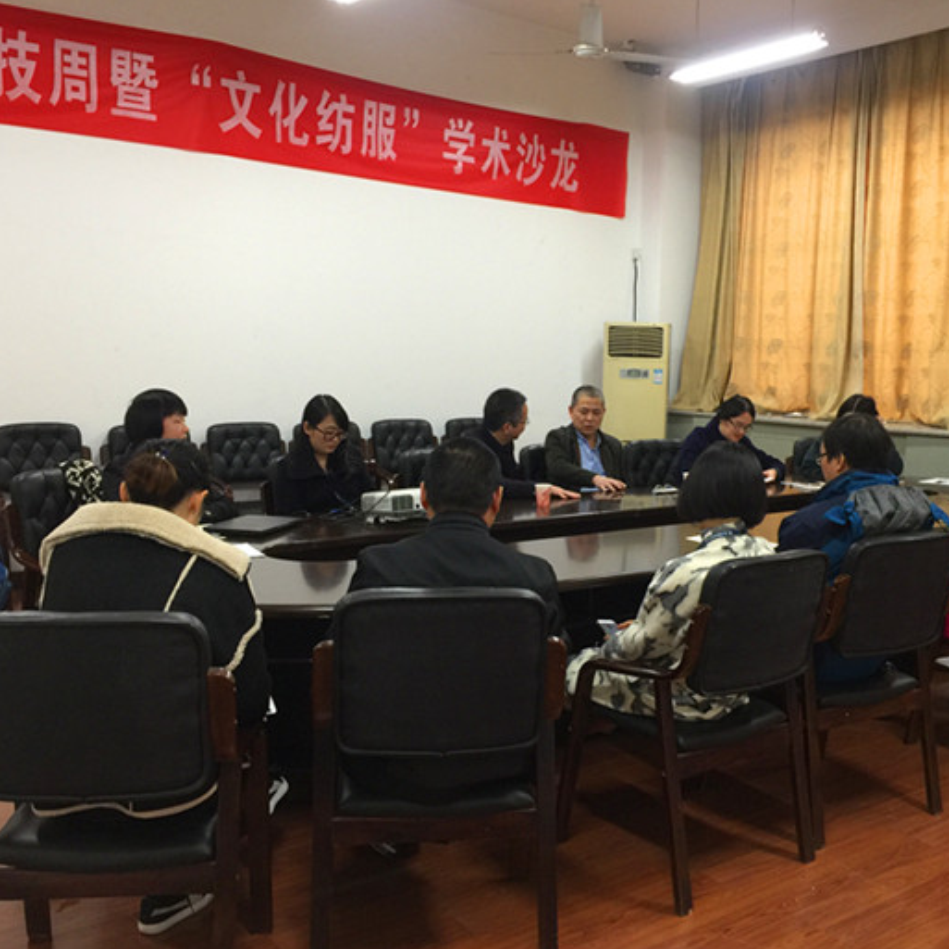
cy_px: 480
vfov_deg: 47.2
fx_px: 1086
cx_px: 555
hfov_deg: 47.0
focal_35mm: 35
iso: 50
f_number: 2.2
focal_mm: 4.15
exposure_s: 1/17
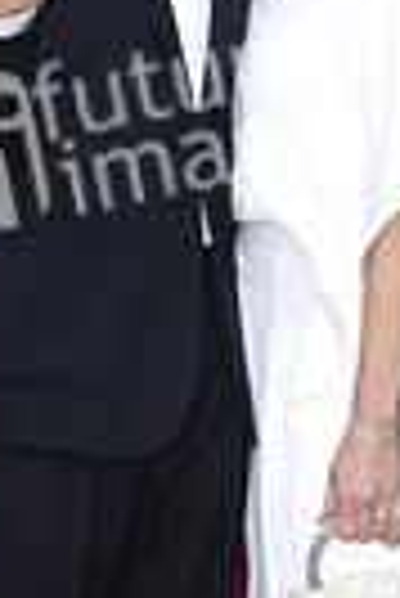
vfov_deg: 13.1
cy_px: 364
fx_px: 2593
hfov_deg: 8.8
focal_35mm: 156
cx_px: 238
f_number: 6.3
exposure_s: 1/250
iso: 640
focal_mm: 52
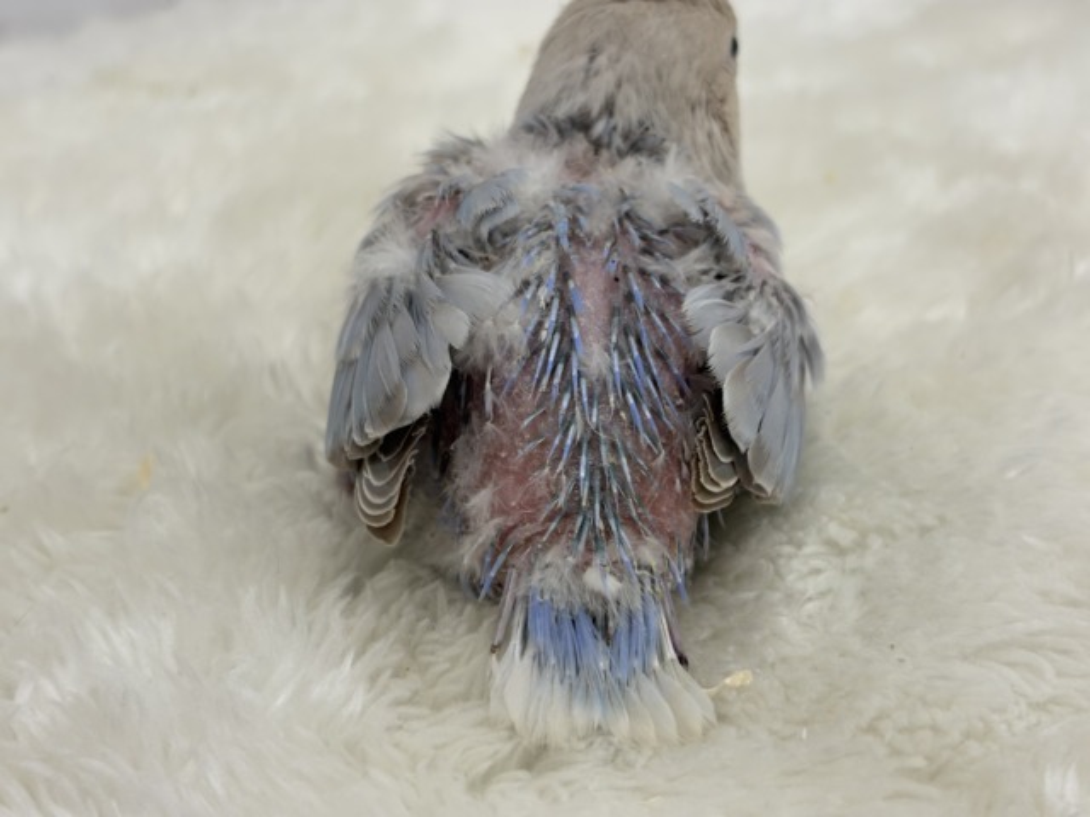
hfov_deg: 36.8
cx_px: 545
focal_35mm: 52
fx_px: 1637
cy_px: 408
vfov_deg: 28.0
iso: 64
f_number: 1.6
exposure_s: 1/100
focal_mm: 5.96
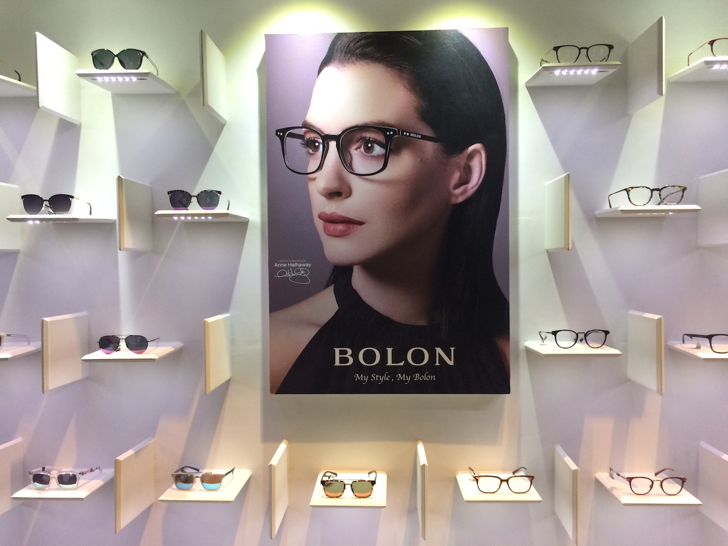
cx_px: 364
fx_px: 610
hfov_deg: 61.7
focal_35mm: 29
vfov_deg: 48.2
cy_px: 273
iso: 64
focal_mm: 4.15
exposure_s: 1/33
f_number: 2.2
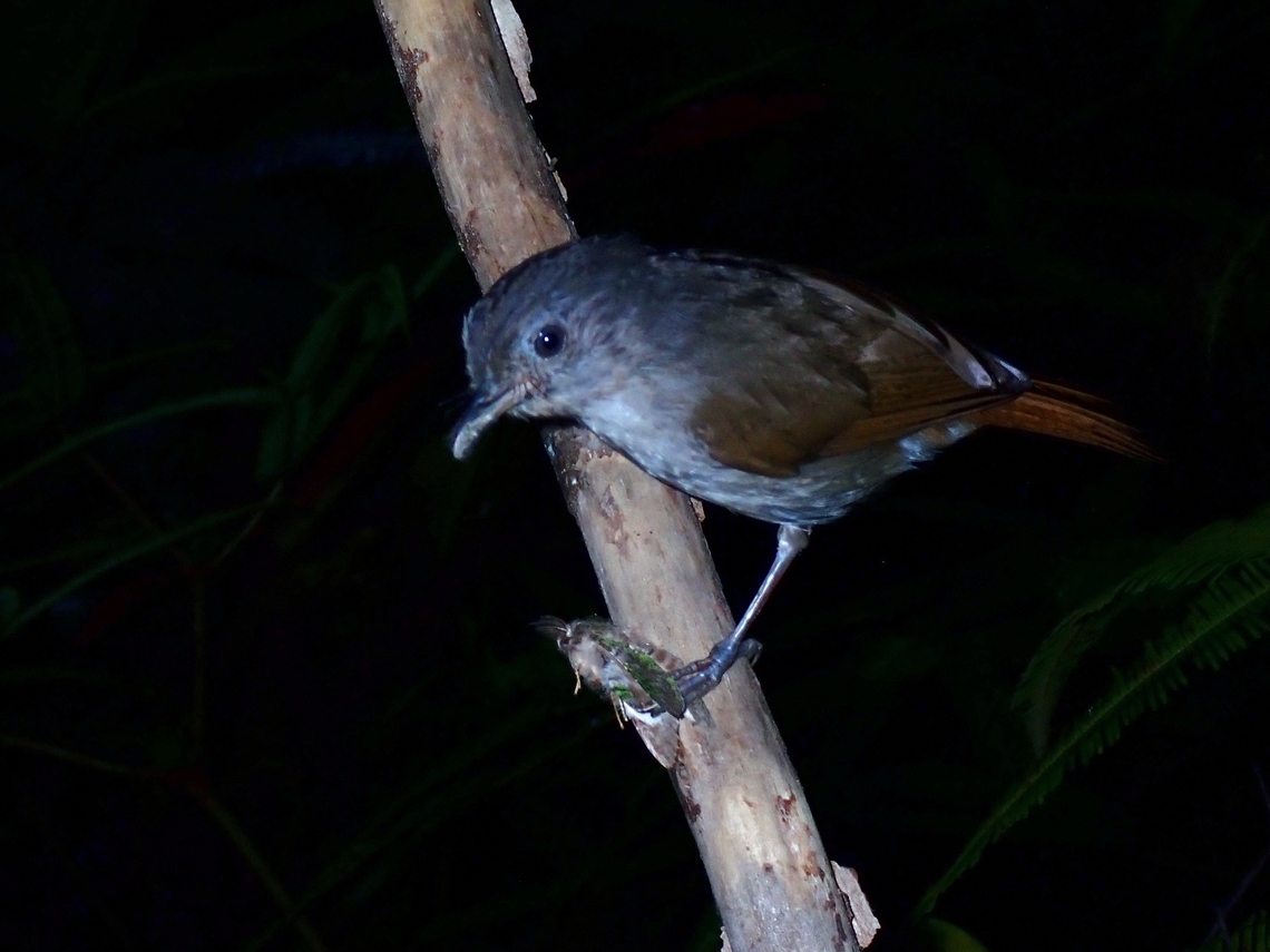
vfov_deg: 14.8
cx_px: 635
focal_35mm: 100
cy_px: 476
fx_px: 3669
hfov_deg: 19.6
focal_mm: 18
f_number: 6.3
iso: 200
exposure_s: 1/200
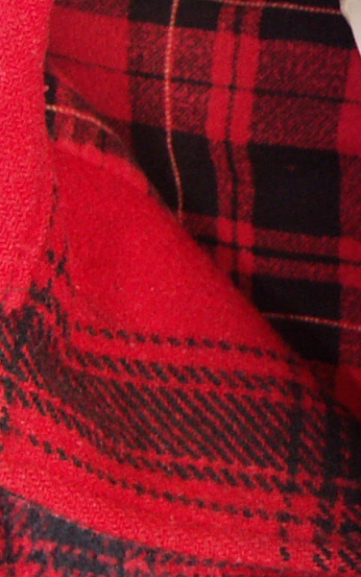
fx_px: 1730
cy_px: 309
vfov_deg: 18.9
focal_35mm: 110
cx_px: 854
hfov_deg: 10.4
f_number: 2.8
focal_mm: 7.71
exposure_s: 1/10
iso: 100
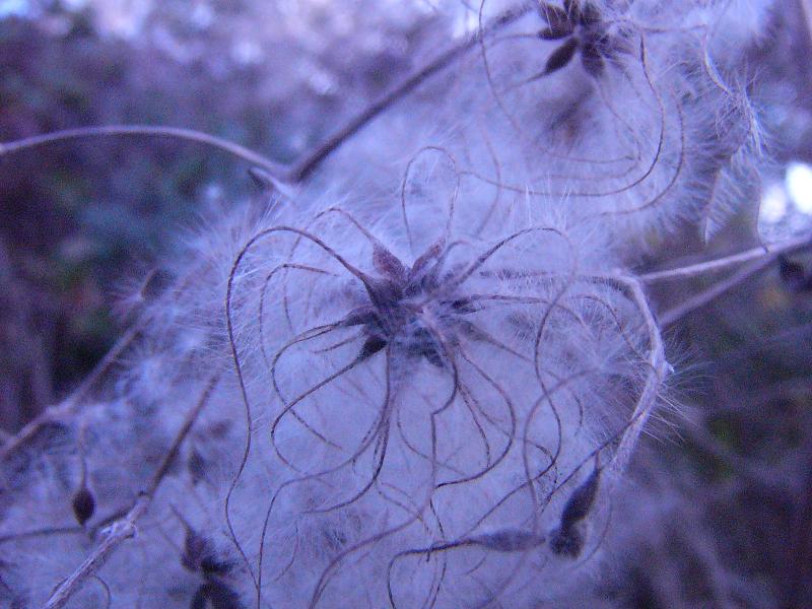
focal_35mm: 35
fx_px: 821
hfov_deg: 52.6
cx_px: 406
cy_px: 304
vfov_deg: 40.7
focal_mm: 4.6
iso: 400
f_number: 4
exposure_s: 1/400
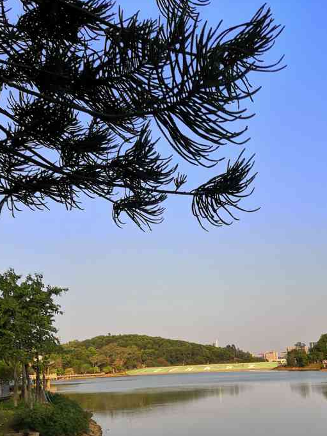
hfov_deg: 38.5
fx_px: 466
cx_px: 197
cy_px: 297
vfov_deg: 49.1
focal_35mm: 37
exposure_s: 1/667
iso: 50
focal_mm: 3.95
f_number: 1.8
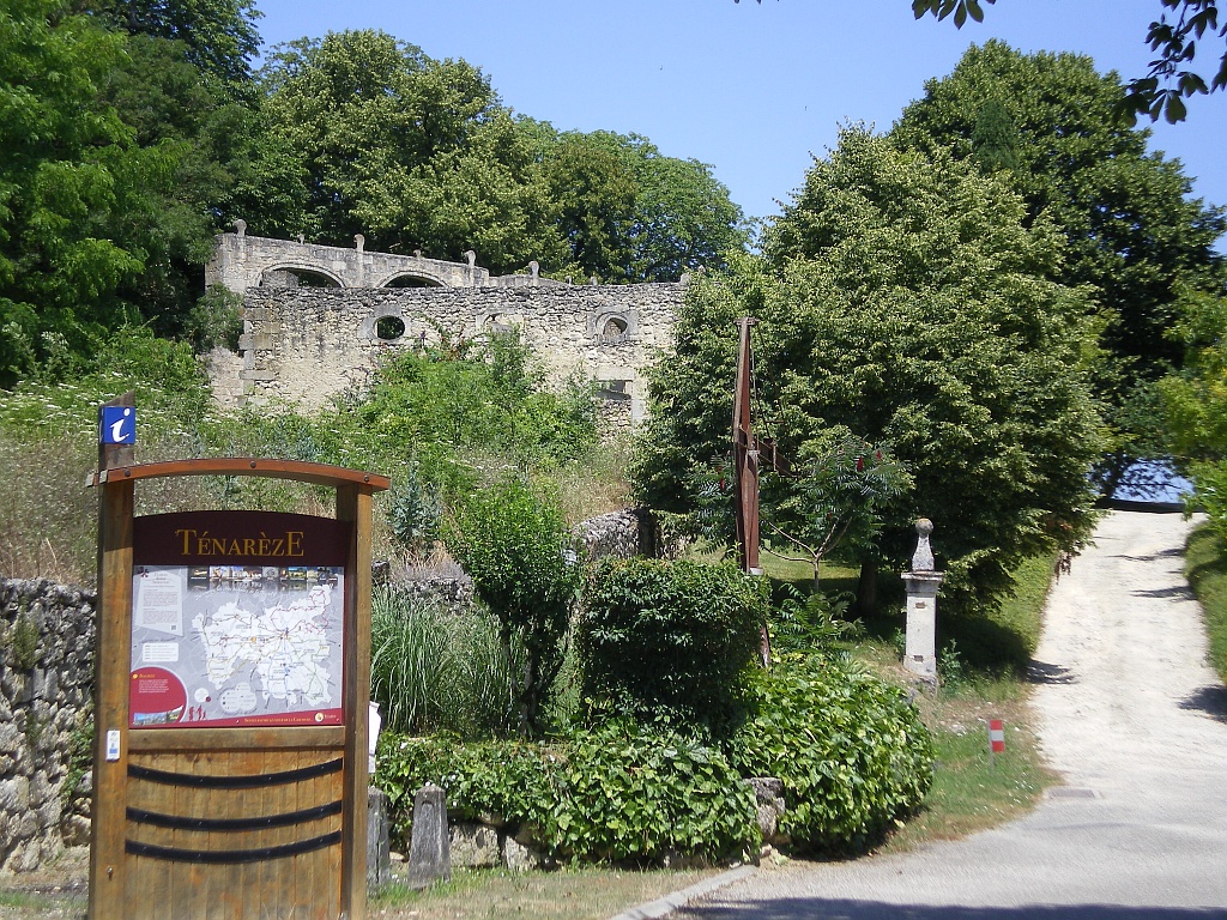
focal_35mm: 93
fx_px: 3296
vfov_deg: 15.9
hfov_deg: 21.1
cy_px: 460
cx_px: 614
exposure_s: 1/200
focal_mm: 15.3
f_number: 5.3
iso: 64
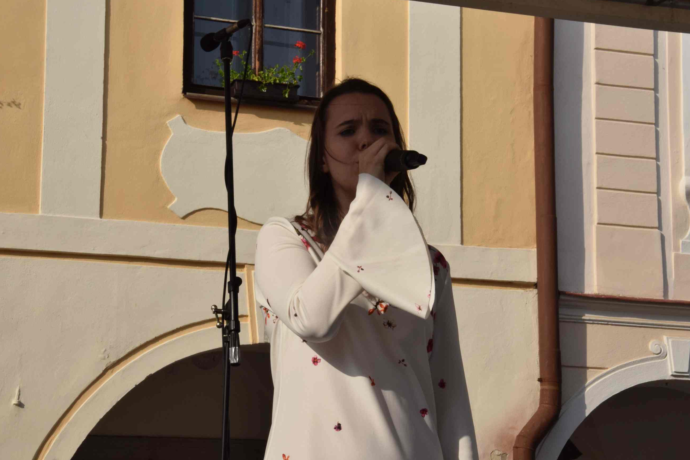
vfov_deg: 13.7
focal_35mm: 100
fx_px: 1917
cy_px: 220
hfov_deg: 20.4
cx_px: 368
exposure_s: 1/200
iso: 400
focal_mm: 58
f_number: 25
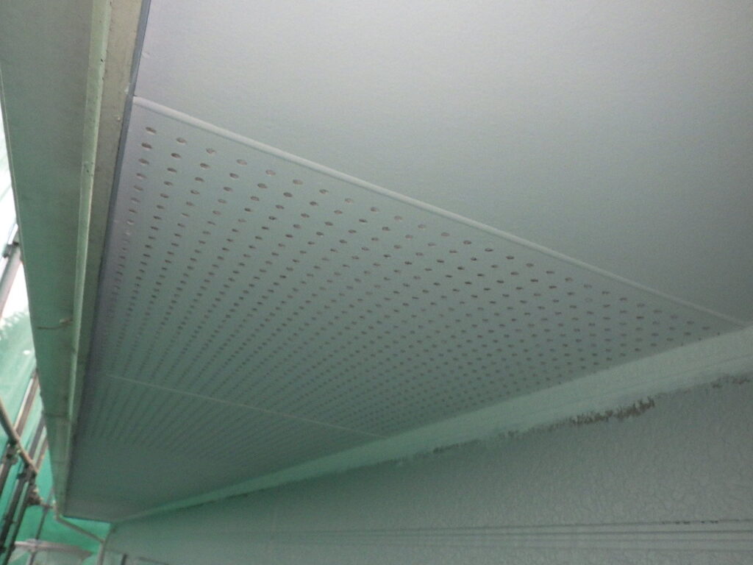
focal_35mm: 28
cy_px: 282
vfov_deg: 49.7
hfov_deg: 63.4
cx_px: 376
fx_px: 609
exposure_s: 1/60
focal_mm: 5
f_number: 3.5
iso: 500
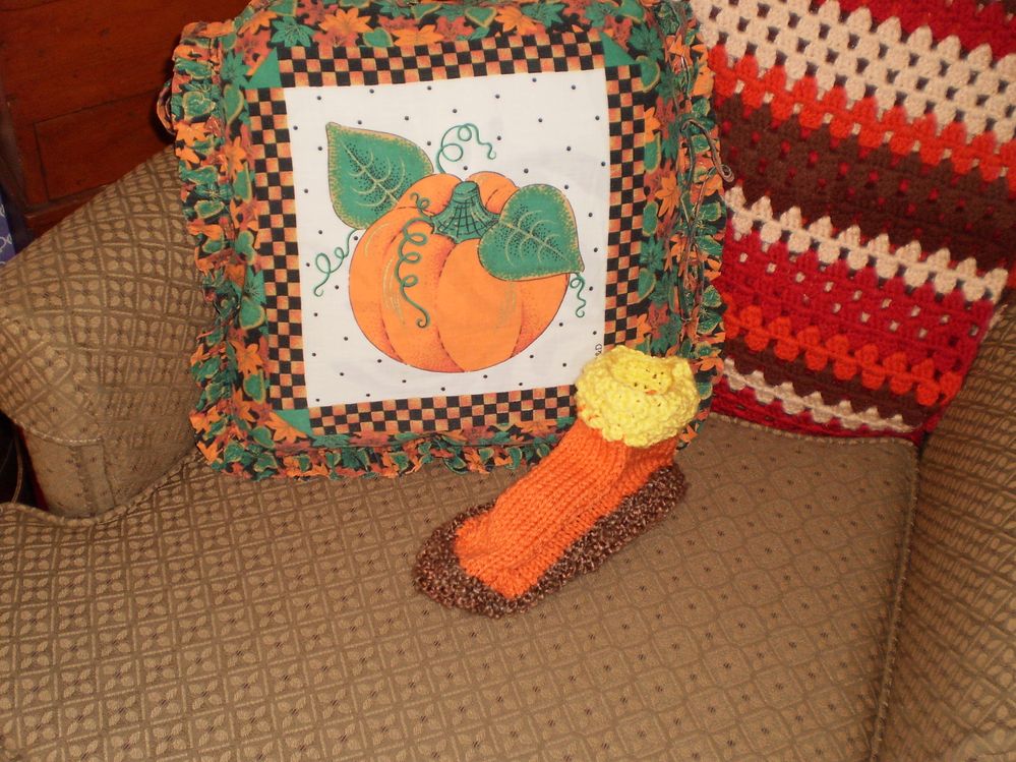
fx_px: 1056
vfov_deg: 39.6
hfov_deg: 51.4
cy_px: 381
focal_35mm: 36
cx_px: 508
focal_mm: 6.3
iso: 125
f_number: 3.1
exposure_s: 1/30
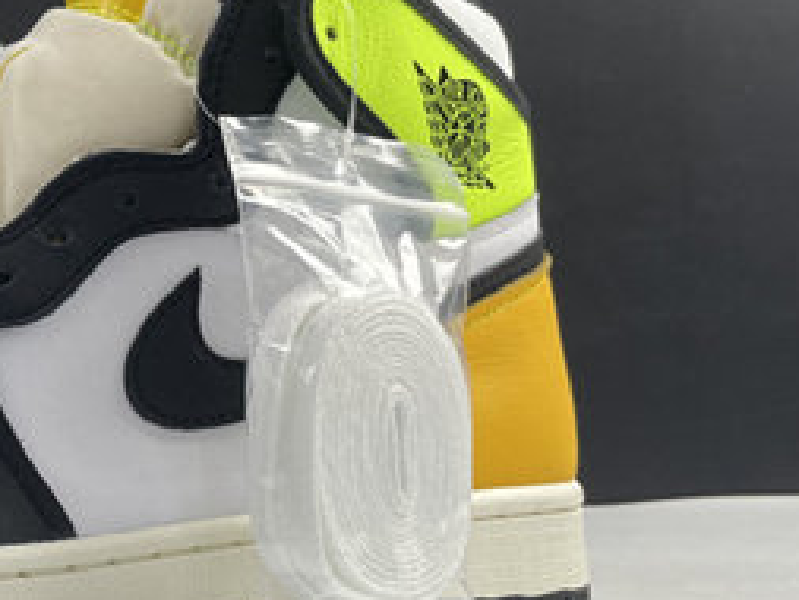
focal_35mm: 72
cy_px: 283
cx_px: -95
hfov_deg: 25.0
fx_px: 1663
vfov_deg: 20.5
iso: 40
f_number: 1.6
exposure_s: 1/100
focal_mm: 4.2
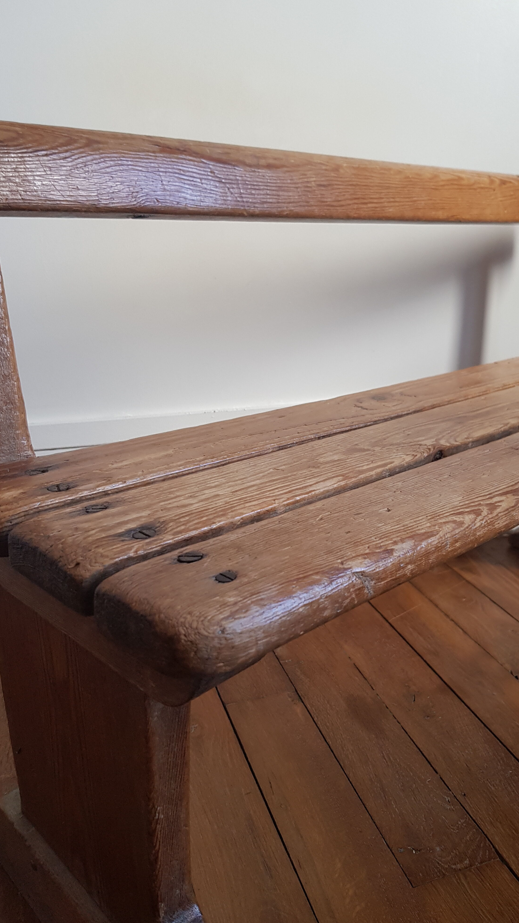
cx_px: 307
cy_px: 465
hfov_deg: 40.0
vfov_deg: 66.1
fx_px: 710
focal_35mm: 29
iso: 125
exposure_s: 1/50
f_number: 1.7
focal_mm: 4.2
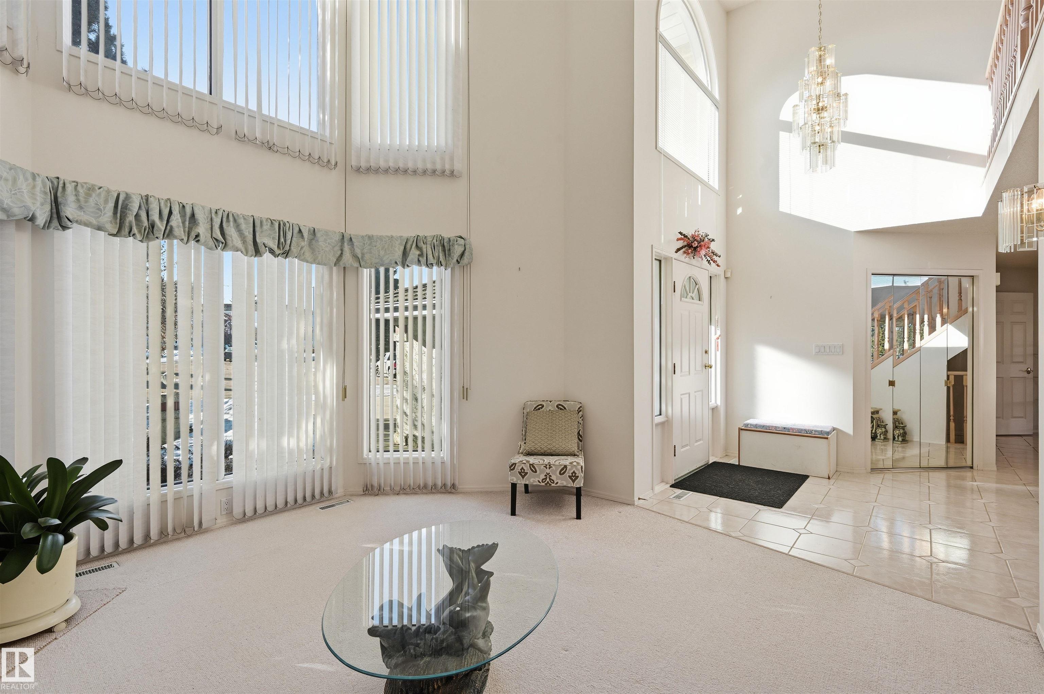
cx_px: 522
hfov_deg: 95.0
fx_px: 478
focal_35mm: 16
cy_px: 347
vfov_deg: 72.0
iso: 100
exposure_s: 1/125
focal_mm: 16.5
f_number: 8
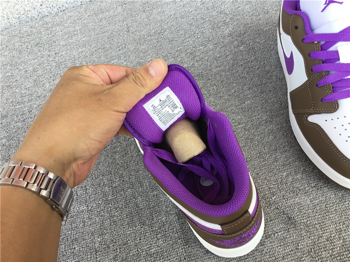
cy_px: 131
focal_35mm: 31
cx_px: 175
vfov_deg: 45.4
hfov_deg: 58.4
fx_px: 313
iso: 25
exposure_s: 1/108
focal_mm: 3.3
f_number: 2.4
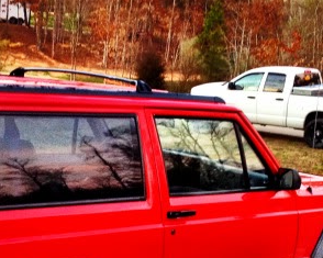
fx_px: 889
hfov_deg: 20.6
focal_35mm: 93
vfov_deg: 16.4
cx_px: 121
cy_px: 214
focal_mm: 4.3
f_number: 2.4
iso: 125
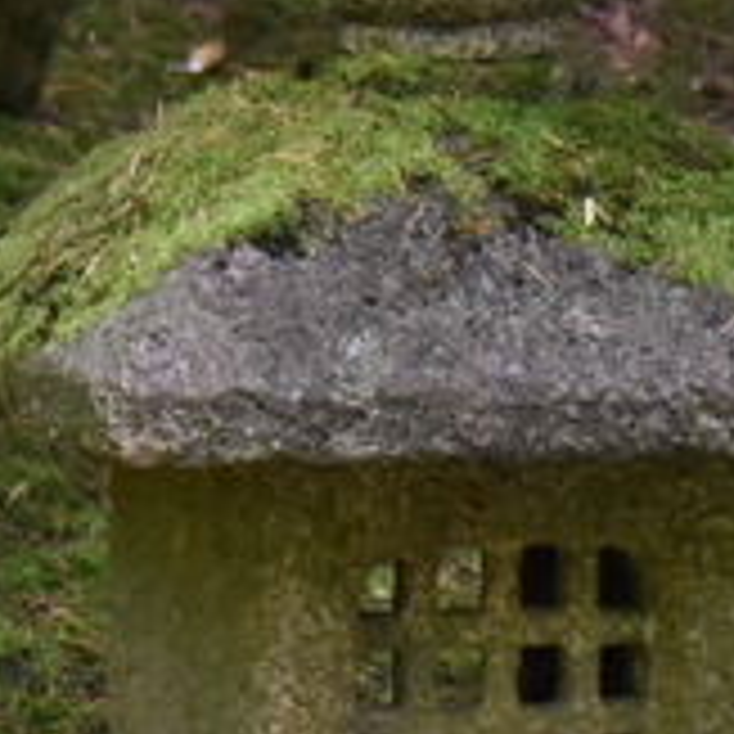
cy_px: 608
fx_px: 7029
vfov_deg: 6.0
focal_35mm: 293
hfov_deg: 6.0
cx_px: 635
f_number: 4.2
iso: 3600
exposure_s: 1/100
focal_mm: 44
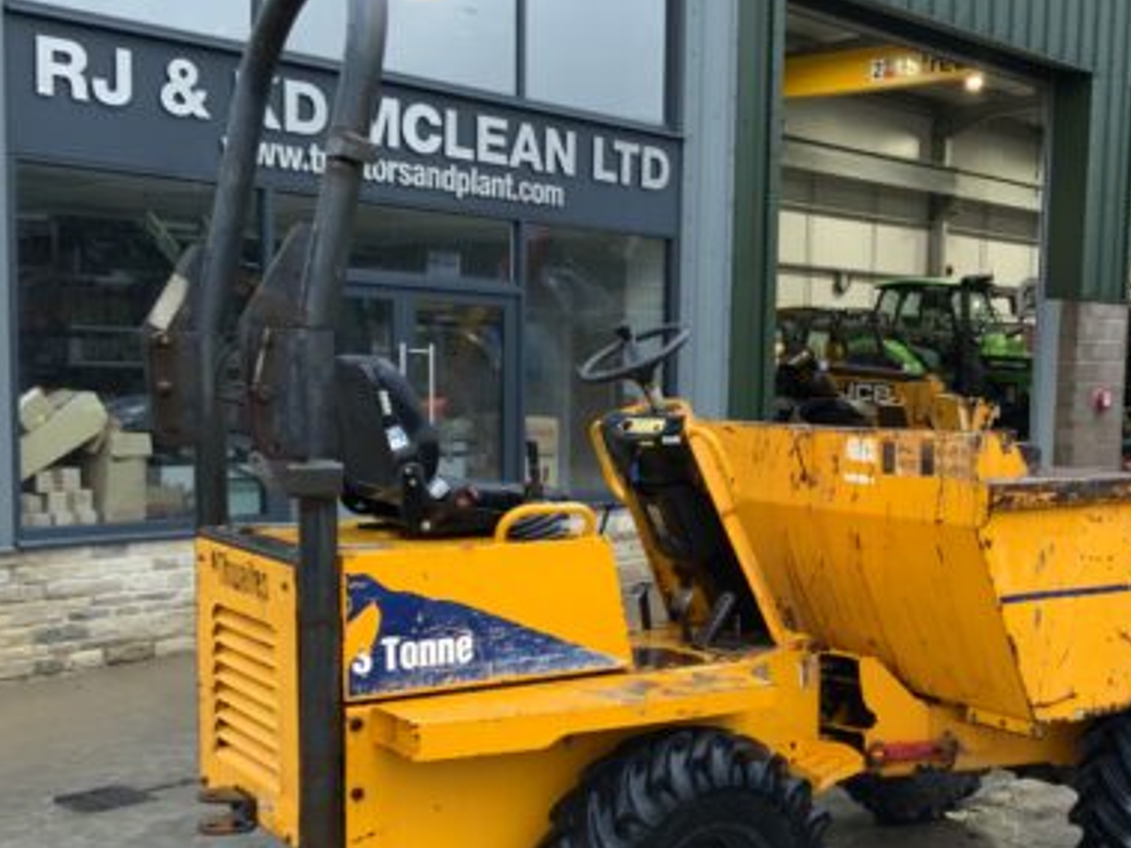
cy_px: 526
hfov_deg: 38.3
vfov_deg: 29.6
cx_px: 788
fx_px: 1600
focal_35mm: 49
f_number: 1.8
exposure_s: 1/60
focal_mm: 3
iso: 100
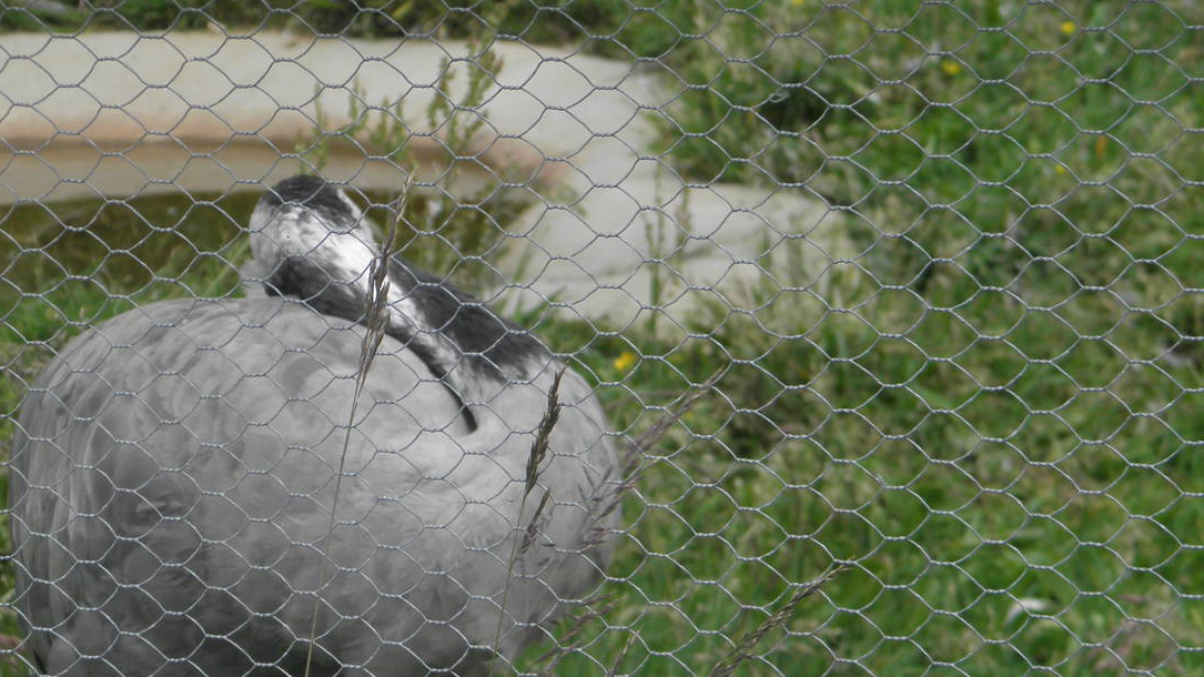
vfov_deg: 8.0
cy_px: 478
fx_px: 4820
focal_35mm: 151
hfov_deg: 14.2
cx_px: 485
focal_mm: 16.9
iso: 100
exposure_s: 1/320
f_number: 4.6
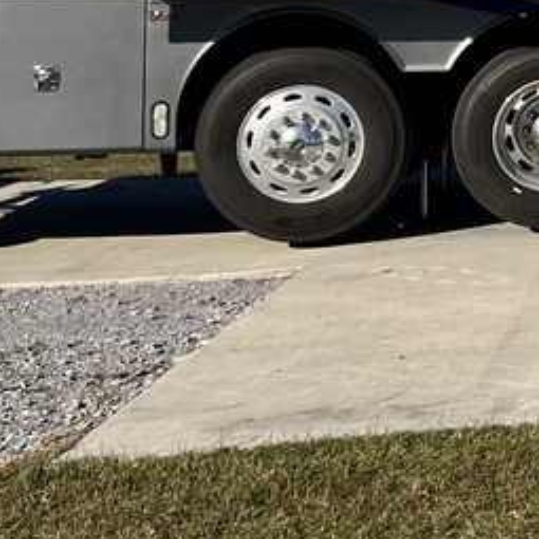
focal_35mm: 90
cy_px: -110
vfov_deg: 18.3
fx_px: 1585
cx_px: 1006
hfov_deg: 16.0
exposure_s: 1/5848
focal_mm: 5.1
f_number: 1.6
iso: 50
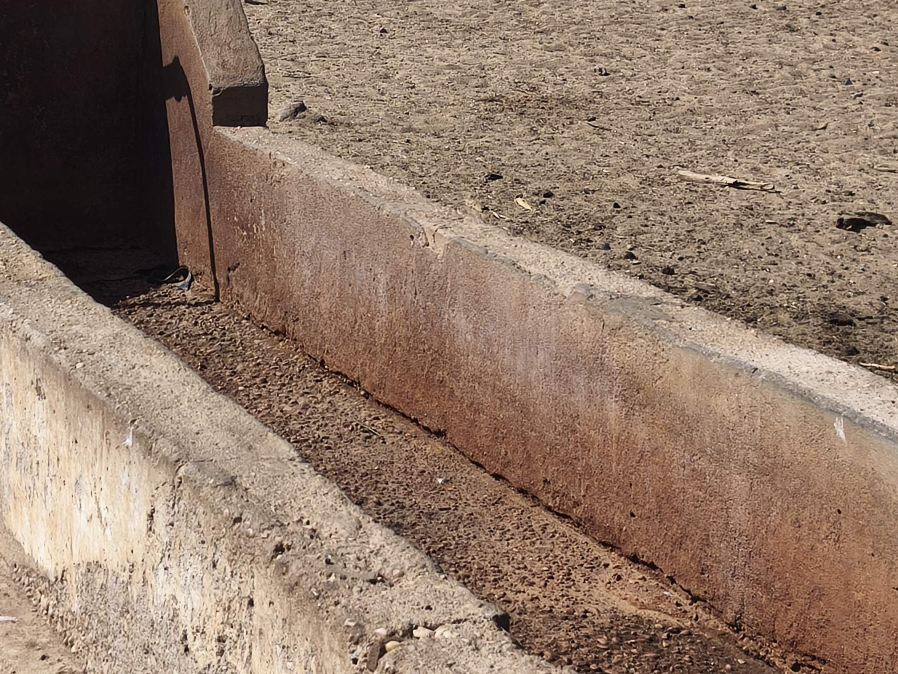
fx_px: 2179
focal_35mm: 84
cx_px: 202
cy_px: 96
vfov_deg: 17.4
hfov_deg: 23.0
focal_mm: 5.35
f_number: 1.7
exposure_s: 1/2645
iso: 80
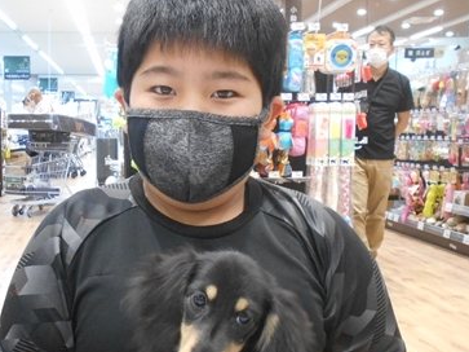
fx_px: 582
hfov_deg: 43.6
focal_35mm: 43
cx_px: 186
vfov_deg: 33.4
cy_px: 228
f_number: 3.2
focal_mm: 4.6
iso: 400
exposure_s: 1/25
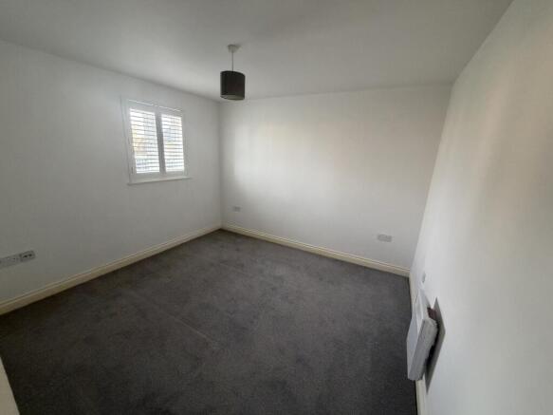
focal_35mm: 14
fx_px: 224
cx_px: 276
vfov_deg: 85.7
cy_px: 208
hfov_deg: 102.1
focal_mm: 2.22
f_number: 2.2
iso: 400
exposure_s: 1/60
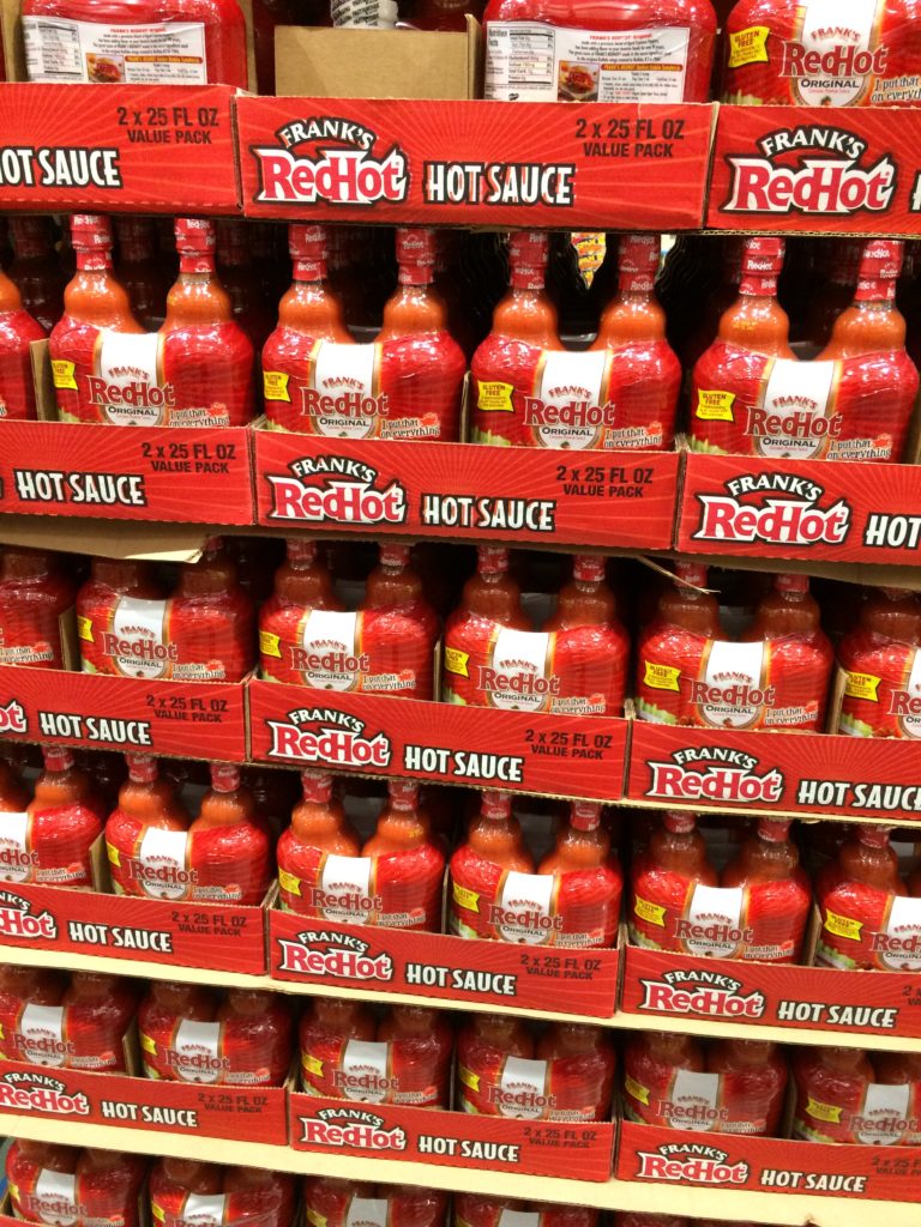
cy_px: 614
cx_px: 460
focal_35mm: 29
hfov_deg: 48.2
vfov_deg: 61.7
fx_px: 1029
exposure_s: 1/30
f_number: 2.2
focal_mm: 4.15
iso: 200
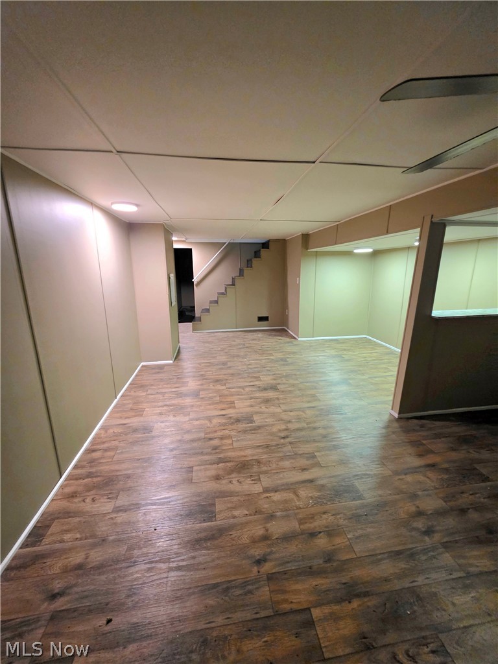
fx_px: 249
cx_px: 249
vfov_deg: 106.2
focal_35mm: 13
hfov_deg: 89.9
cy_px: 332
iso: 640
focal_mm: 2.2
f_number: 1.9
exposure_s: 1/60.2
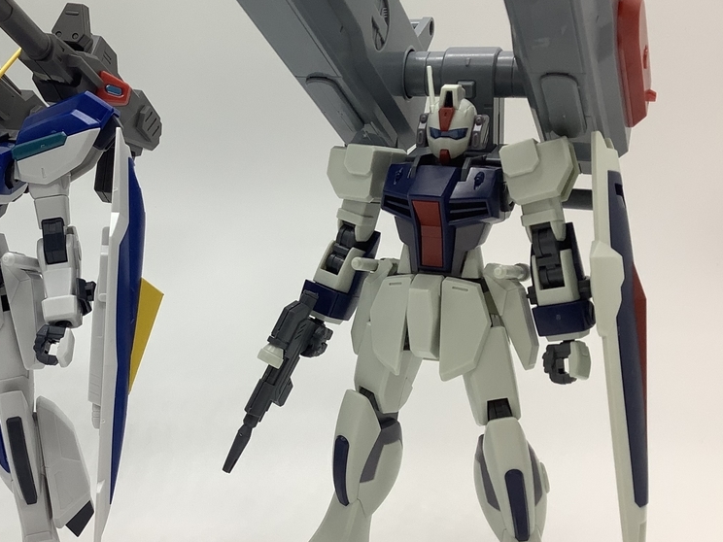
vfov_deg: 29.1
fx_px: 1044
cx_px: 149
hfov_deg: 36.9
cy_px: 240
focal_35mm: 50
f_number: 2.4
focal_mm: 3.3
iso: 32
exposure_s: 1/100
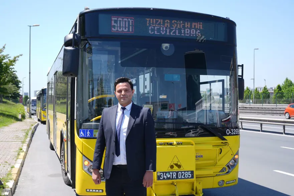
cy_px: 98
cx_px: 147
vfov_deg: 30.5
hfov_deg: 44.5
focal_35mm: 44
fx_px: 359
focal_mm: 44
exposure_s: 1/200
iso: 160
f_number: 8
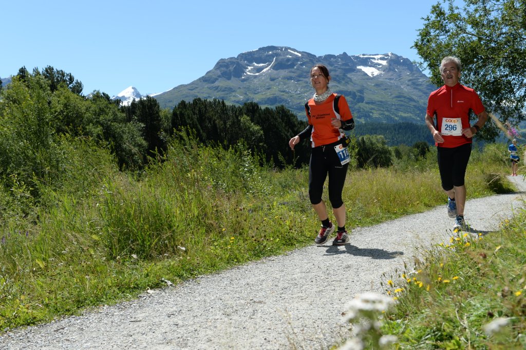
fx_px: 657
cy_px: 175
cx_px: 263
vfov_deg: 29.8
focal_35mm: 45
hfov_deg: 43.7
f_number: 8
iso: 100
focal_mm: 45
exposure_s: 1/250
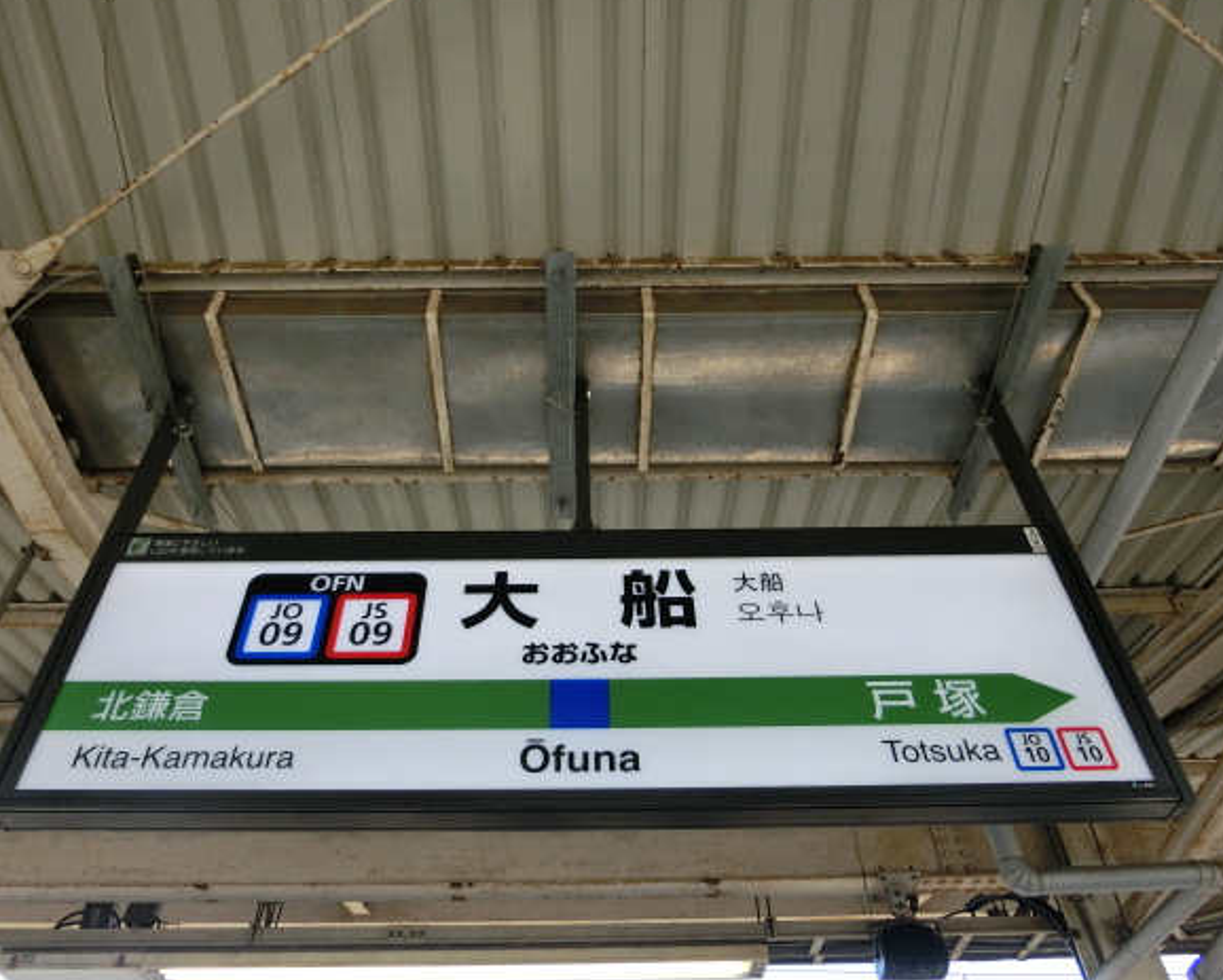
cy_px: 476
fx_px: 978
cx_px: 590
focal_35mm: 27
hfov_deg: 64.0
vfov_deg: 53.2
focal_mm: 4.5
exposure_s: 1/125
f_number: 3.5
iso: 100
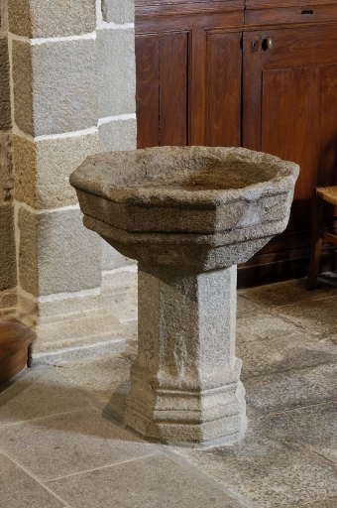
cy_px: 254
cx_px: 168
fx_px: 1478
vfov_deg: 19.5
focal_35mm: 105
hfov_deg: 13.0
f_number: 13
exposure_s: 2
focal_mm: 70
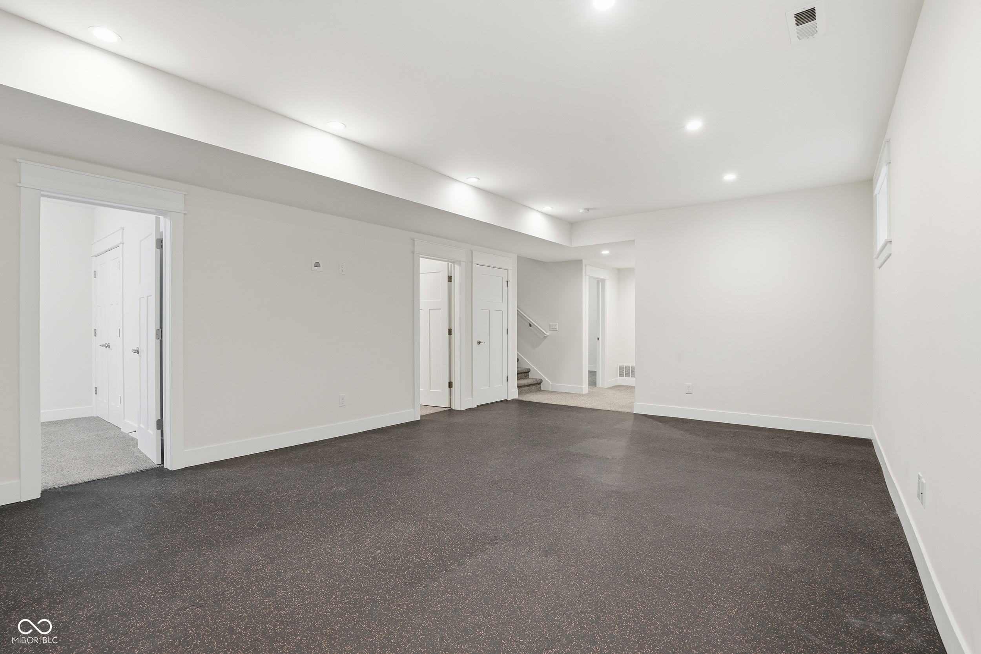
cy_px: 327
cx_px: 490
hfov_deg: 96.7
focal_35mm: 16
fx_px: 436
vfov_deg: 73.8
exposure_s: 1/10
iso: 250
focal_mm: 16
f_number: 9
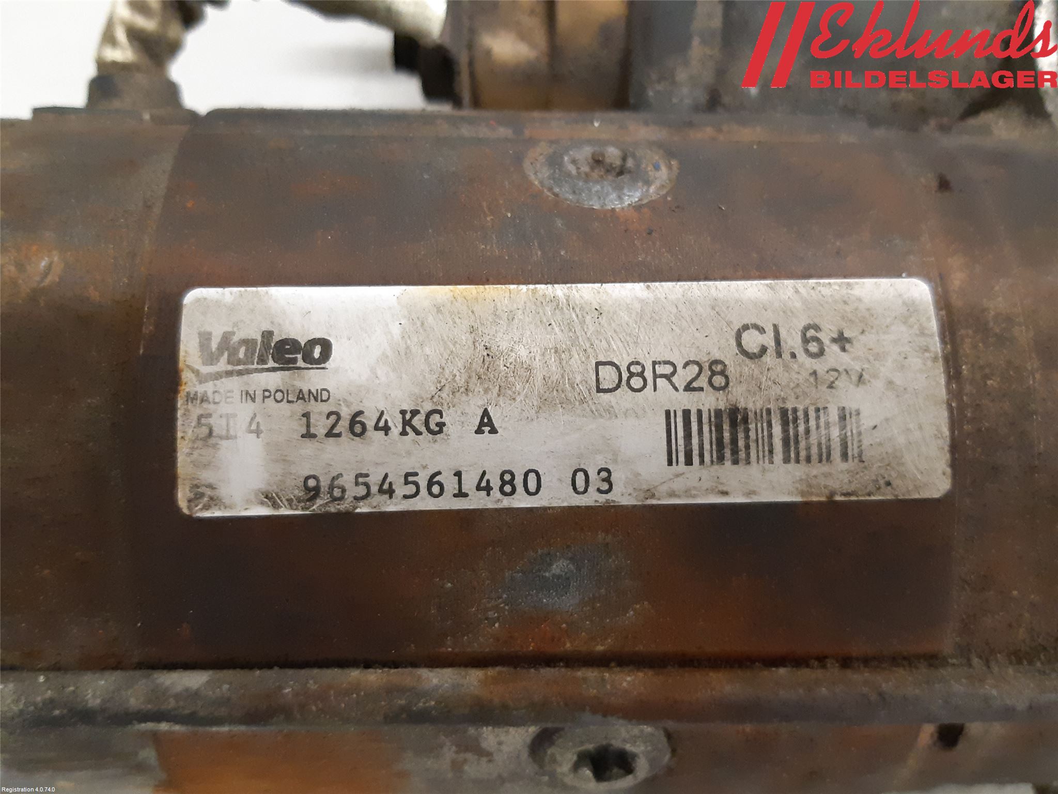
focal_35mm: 26
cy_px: 397
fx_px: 795
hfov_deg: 67.3
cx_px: 529
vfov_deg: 53.1
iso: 320
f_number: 1.7
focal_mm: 3.93
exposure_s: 1/25
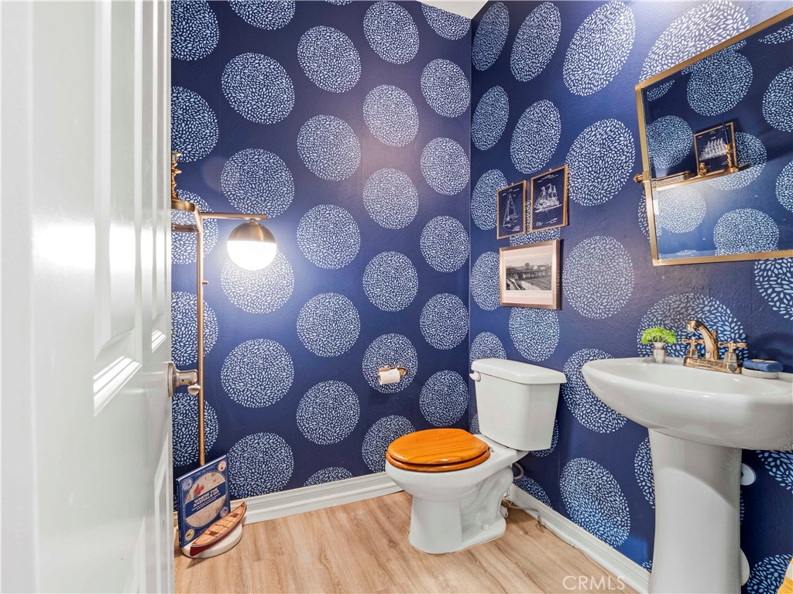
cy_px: 297
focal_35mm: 16
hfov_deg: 94.5
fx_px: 367
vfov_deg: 78.1
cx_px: 396
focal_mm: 8
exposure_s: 8
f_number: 7.1
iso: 320
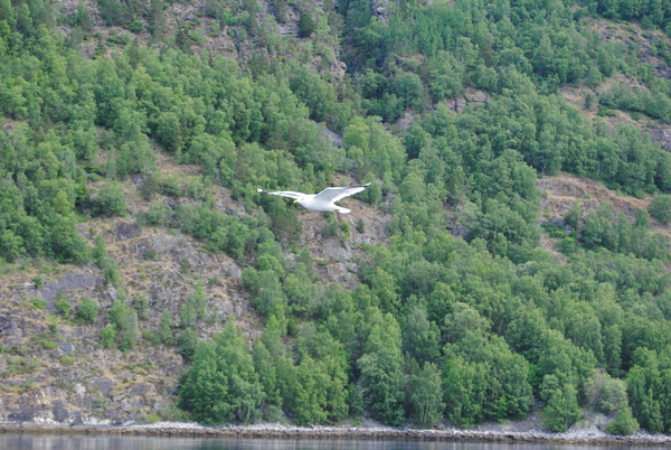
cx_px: 336
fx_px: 1540
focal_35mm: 82
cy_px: 225
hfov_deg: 24.6
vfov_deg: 16.6
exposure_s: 1/500
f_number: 5.6
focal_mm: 55
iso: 720
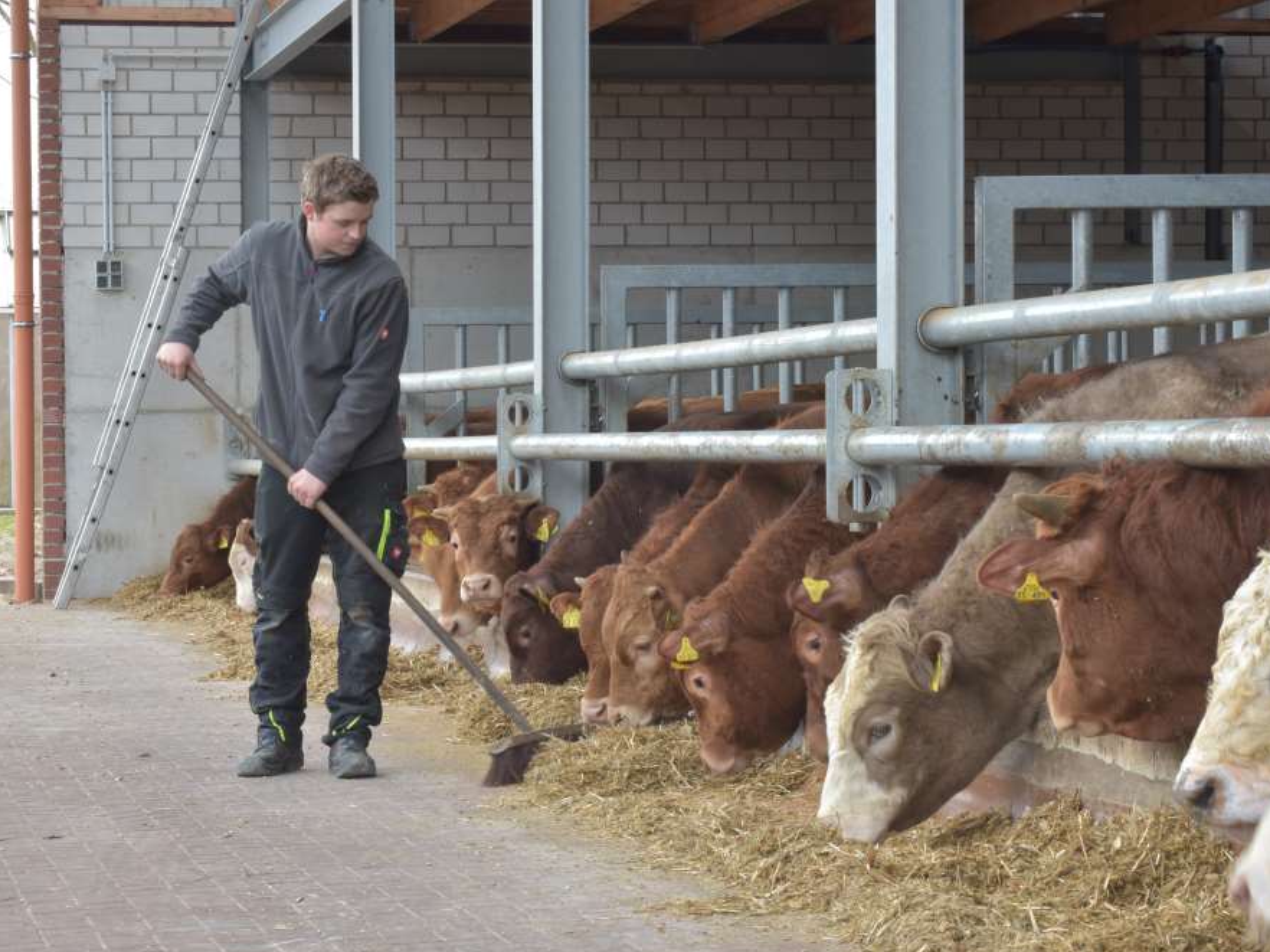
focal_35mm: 120
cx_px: 671
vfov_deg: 12.3
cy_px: 480
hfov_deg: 16.4
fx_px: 4401
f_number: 22
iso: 1250
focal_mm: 110
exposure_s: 1/20
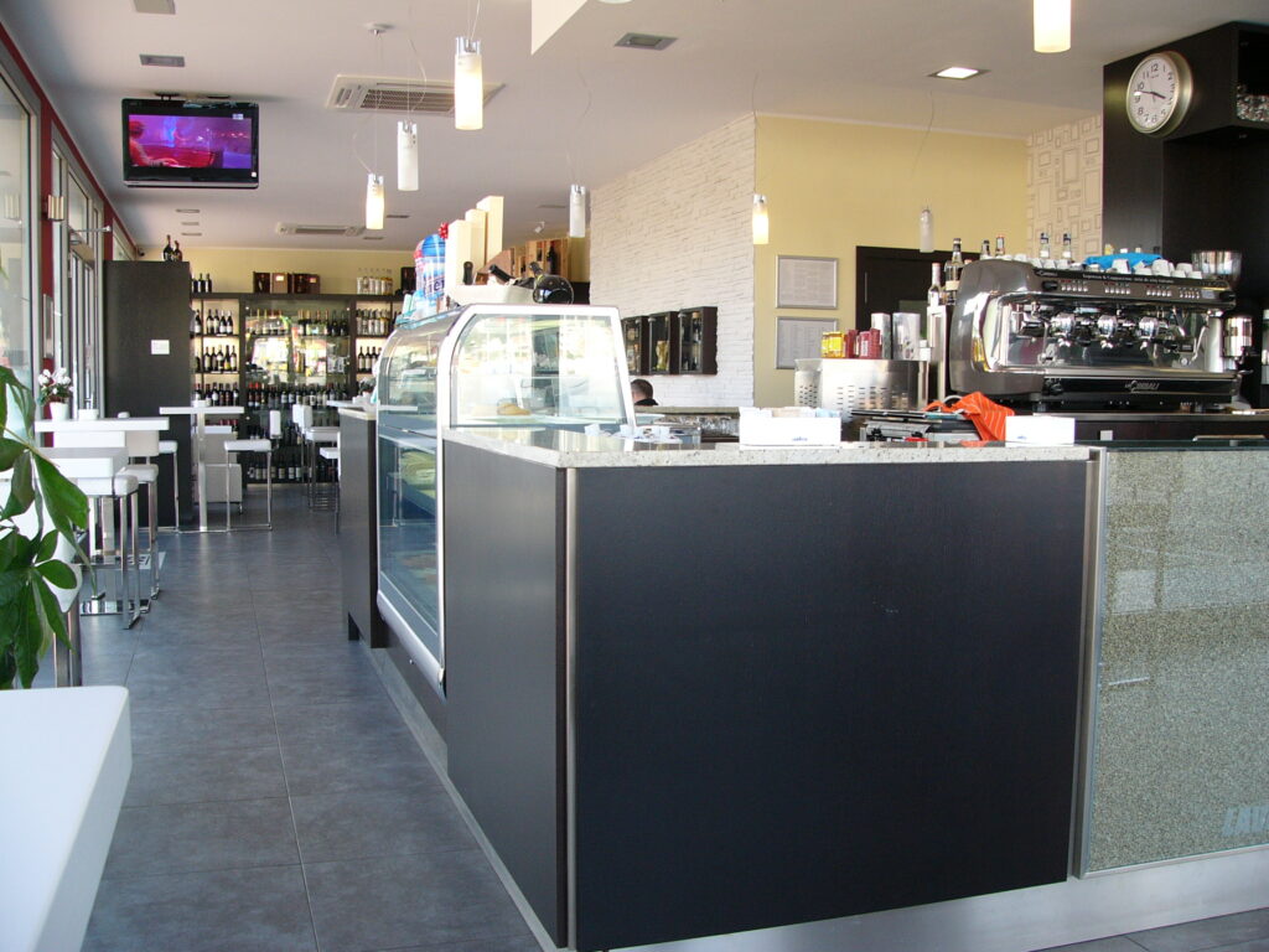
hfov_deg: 51.4
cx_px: 634
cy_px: 476
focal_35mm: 36
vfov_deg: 39.7
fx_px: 1320
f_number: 2.8
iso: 100
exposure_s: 1/60
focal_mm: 6
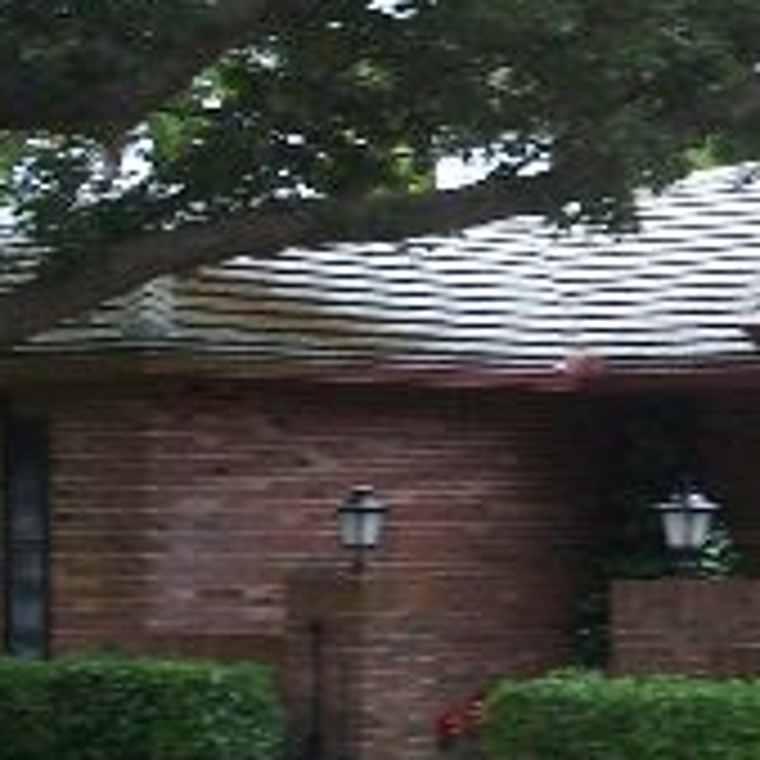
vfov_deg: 12.2
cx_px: 989
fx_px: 3552
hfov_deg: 11.9
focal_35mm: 143
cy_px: 396
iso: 80
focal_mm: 7.8
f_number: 2.8
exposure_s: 1/30
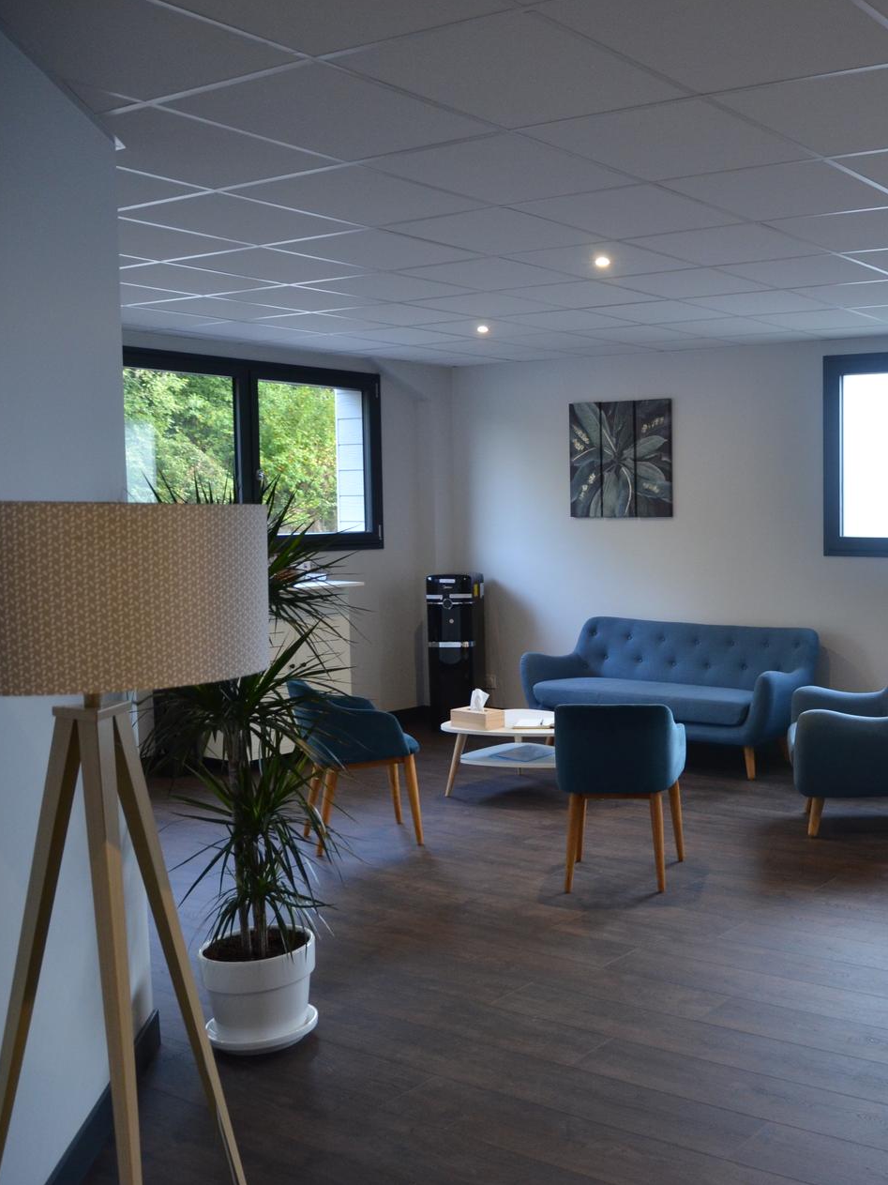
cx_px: 874
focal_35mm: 35
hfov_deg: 36.8
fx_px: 1197
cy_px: 591
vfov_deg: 52.6
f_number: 4
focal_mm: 16
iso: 640
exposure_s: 1/60
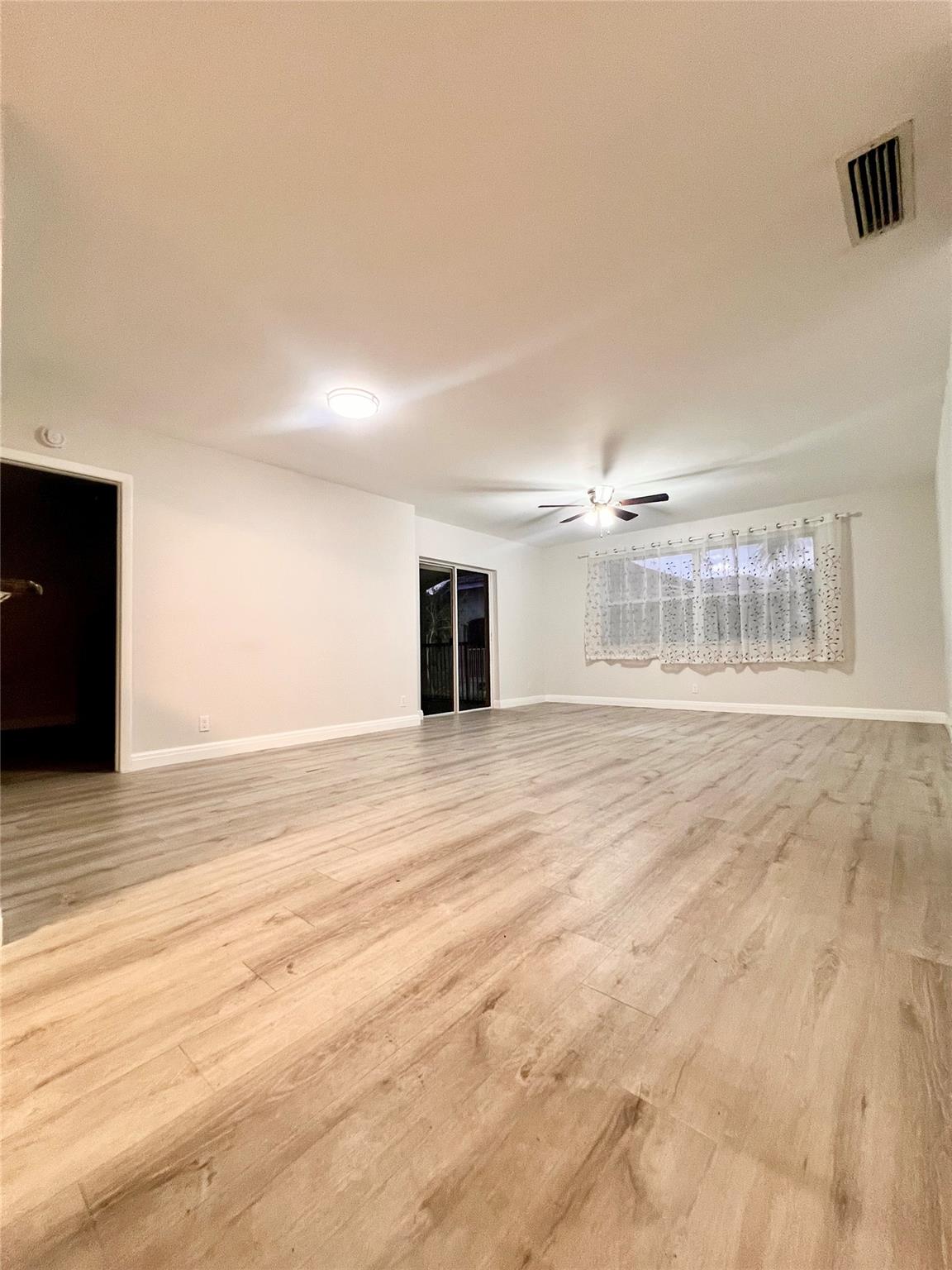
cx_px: 476
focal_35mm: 13
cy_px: 635
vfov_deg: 106.2
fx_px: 477
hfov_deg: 89.9
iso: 320
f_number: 1.8
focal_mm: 1.57
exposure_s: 1/60
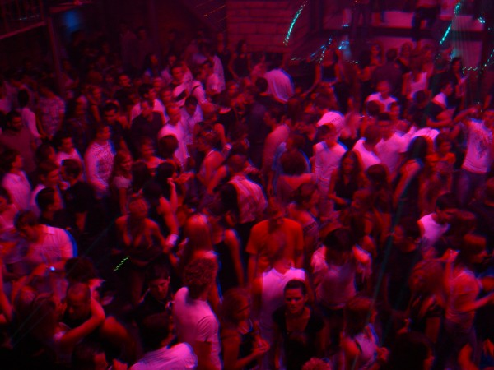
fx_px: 542
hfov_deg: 49.0
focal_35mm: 38
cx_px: 247
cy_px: 185
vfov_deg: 37.7
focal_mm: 7.9
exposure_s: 1/8
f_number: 2.8
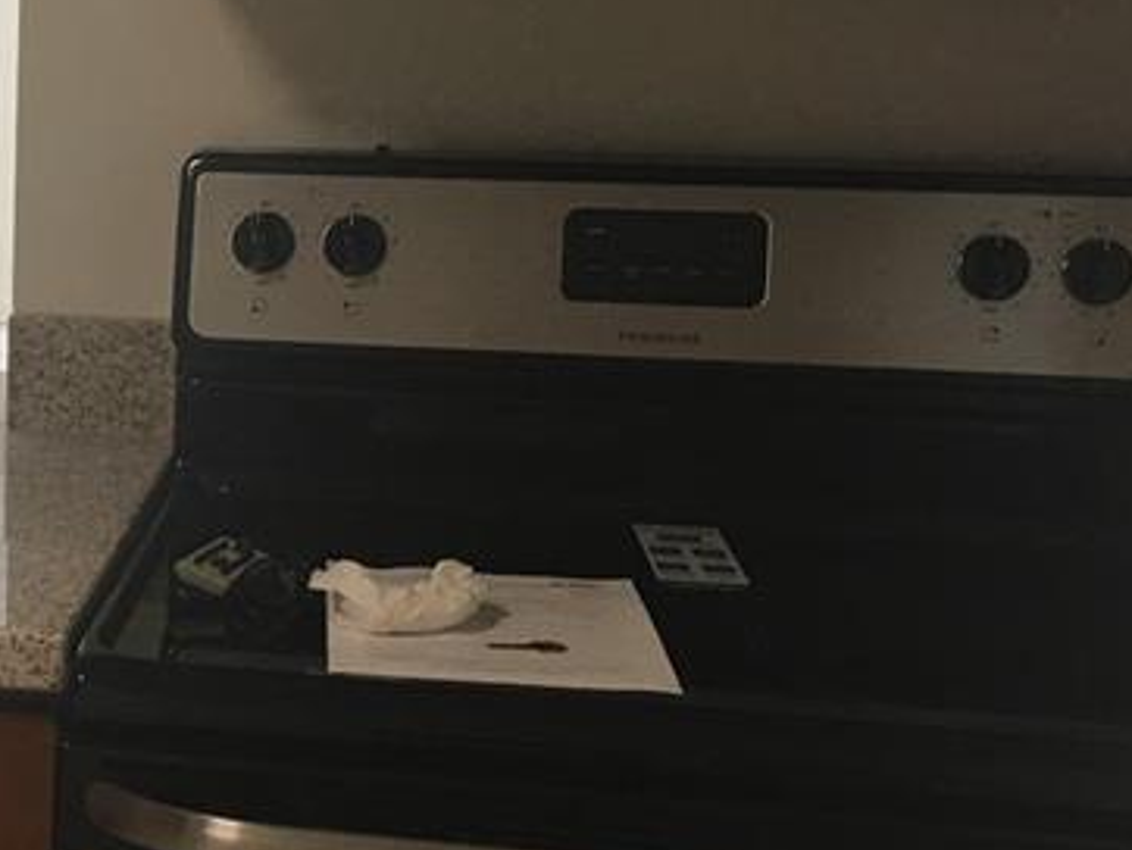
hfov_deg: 22.1
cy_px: 425
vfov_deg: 18.0
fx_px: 2683
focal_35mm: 82
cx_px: -206
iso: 32
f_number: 2.2
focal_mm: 4.15
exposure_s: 1/30
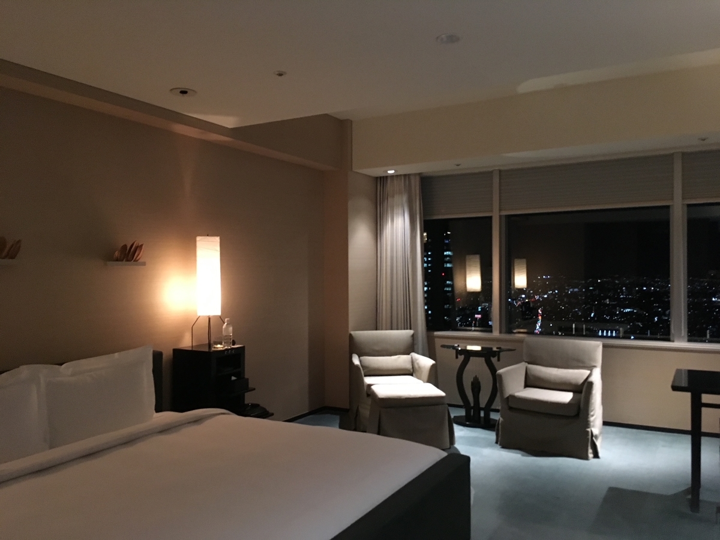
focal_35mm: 29
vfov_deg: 48.2
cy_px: 270
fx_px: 603
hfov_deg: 61.7
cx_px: 360
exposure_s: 1/15
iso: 400
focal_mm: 4.15
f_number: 2.2
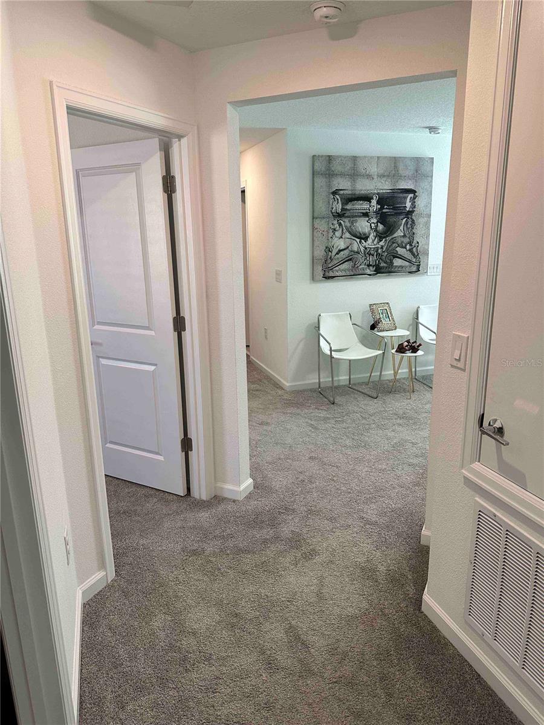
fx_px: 503
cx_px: 272
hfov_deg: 56.8
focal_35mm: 24
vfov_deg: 71.6
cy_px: 362
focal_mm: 6.86
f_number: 1.78
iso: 125
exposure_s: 1/120
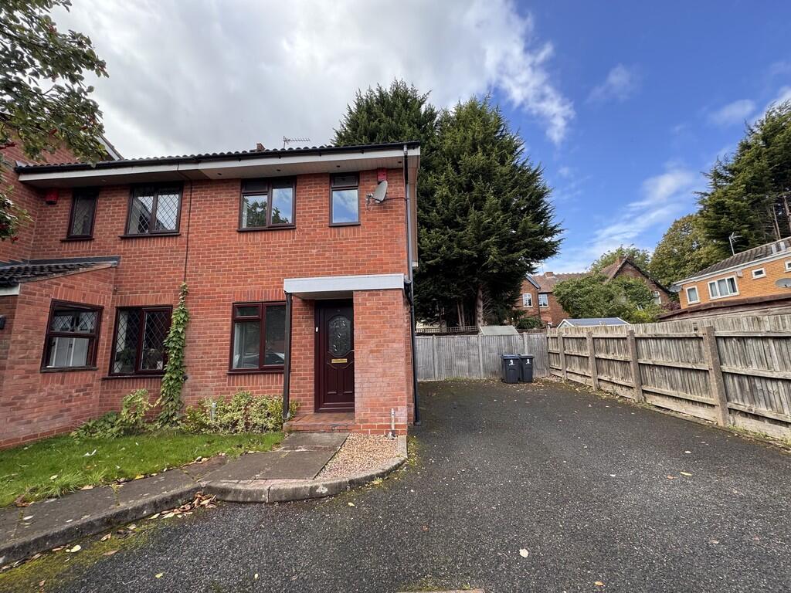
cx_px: 396
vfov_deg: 85.7
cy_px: 296
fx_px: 320
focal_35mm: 14
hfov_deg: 102.1
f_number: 2.2
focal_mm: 2.22
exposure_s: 1/208
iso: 40
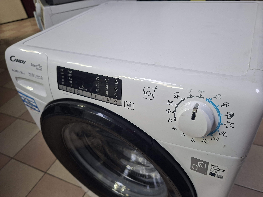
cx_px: 132
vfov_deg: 58.9
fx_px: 175
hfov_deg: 73.9
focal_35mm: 23
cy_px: 98
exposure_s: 1/100
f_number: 1.8
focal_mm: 5.54
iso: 320
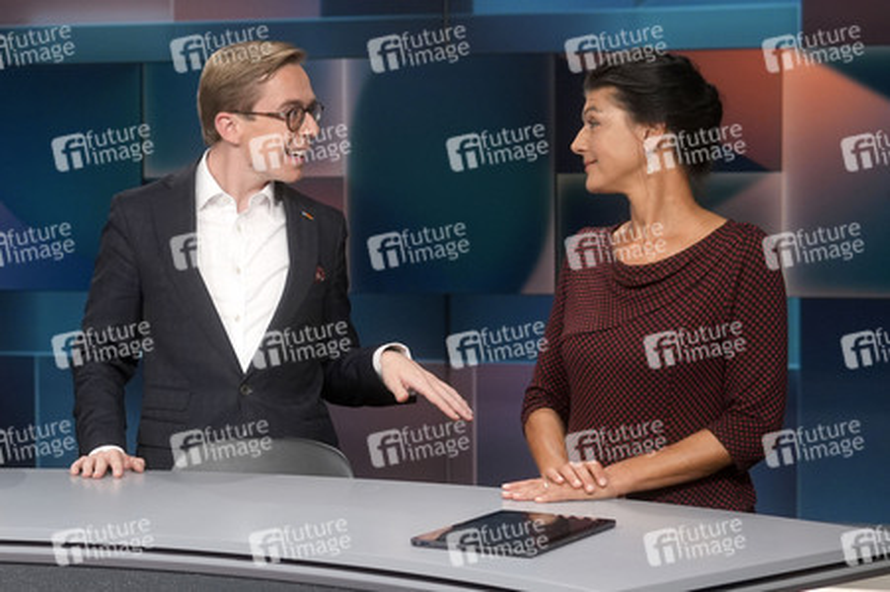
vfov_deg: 29.8
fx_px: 1112
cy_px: 296
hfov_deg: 43.6
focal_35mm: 45
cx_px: 445
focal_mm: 30
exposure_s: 1/250
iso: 640
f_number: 2.2
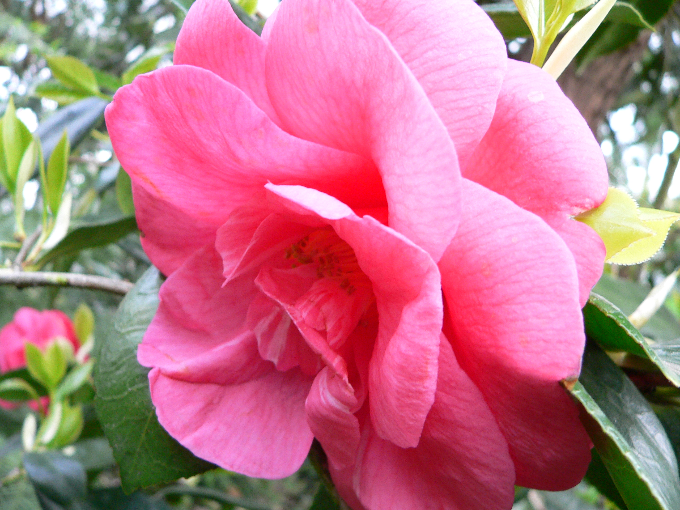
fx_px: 707
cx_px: 340
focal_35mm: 36
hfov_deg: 51.4
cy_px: 255
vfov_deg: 39.7
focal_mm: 6
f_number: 2.8
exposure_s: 1/40
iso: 200
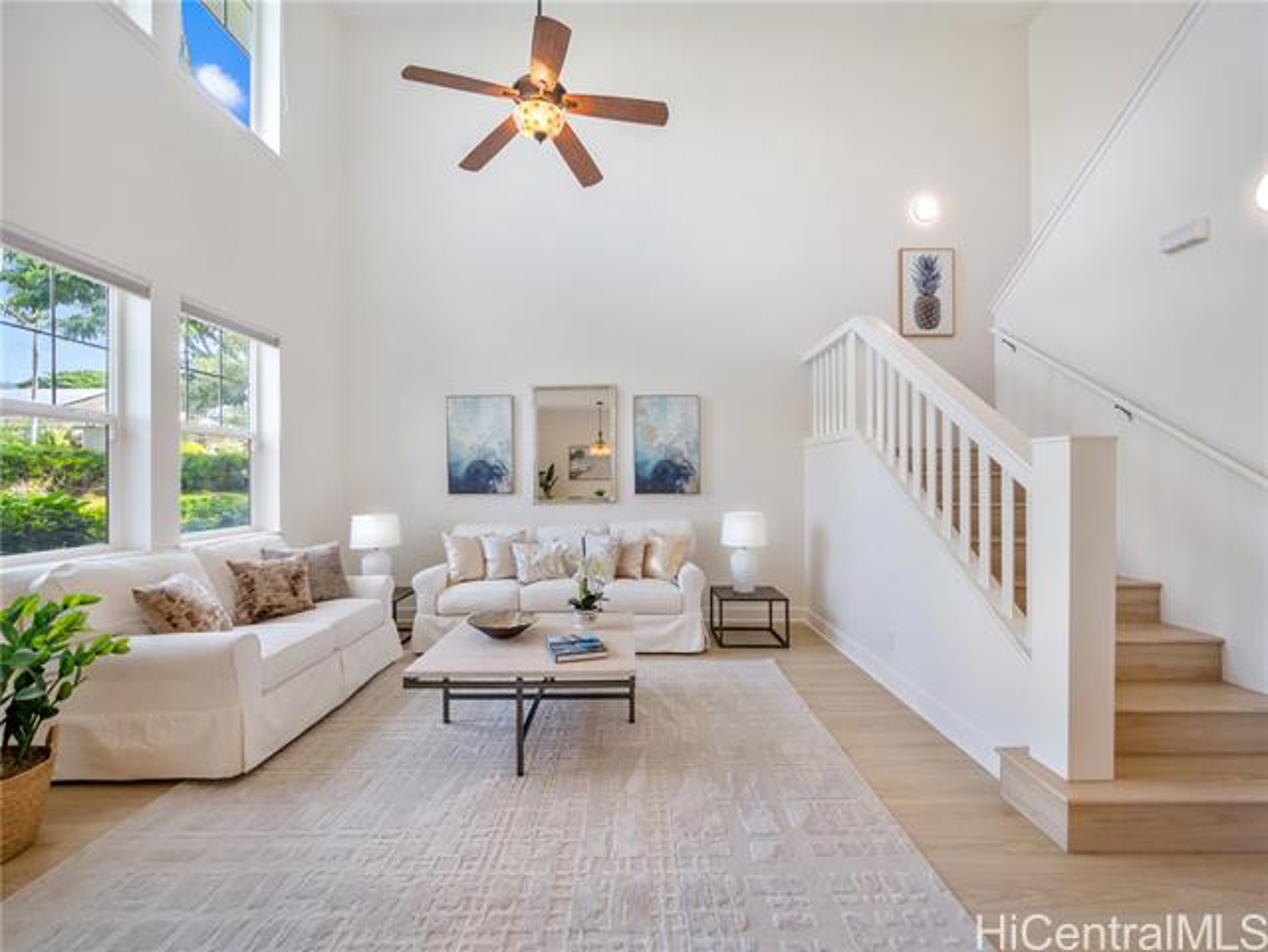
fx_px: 513
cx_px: 634
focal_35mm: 14
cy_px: 476
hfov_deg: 102.0
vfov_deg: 85.7
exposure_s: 1/800
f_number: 4
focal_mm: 7
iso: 320
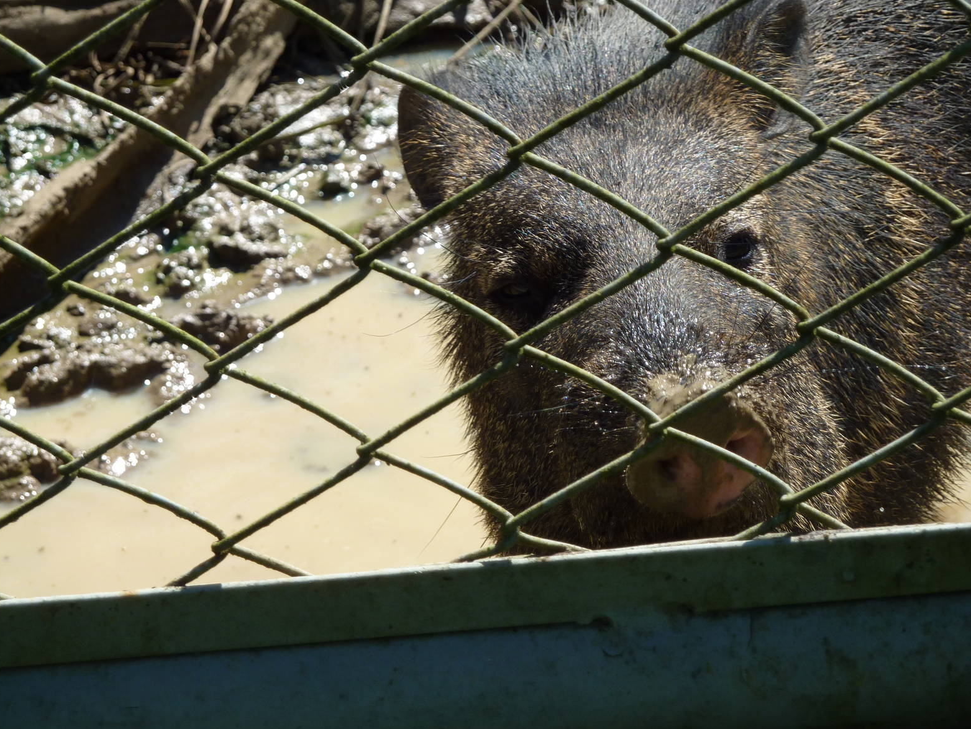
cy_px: 368
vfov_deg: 11.3
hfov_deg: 15.0
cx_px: 488
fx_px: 3675
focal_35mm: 131
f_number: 4.4
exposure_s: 1/400
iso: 100
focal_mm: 21
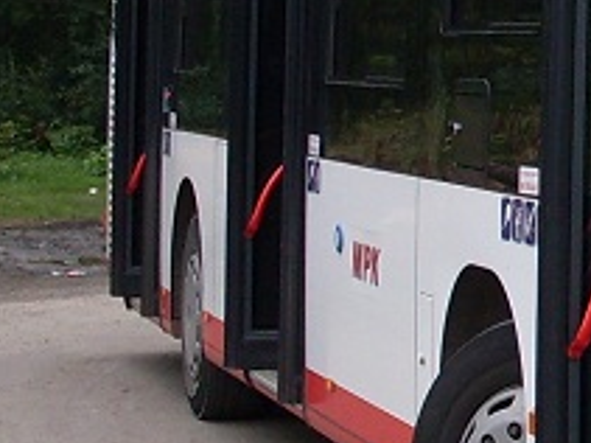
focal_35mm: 180
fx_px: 3071
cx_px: 1053
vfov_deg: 8.2
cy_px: -50
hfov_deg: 10.4
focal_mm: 6.3
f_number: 2.8
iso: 80
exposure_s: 1/250
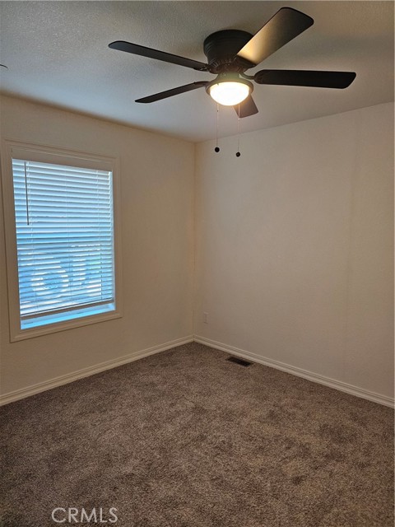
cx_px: 198
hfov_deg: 58.9
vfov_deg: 73.9
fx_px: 350
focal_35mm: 23
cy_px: 264
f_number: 1.7
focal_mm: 6.3
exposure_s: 1/120
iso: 800
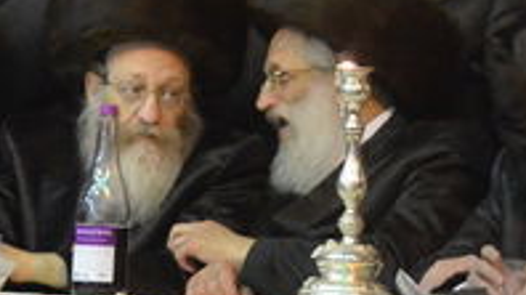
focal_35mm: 349
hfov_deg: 6.2
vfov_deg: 3.5
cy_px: 245
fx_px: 4865
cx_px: 247
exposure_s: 1/125
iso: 3200
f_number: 4.5
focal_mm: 55
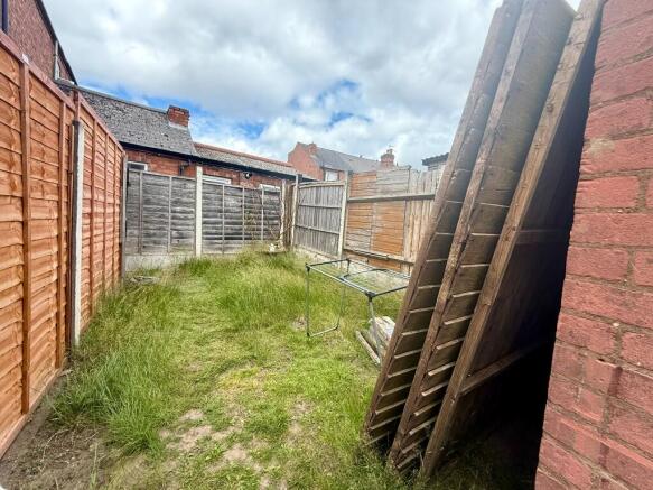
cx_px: 326
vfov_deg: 85.7
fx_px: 264
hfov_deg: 102.1
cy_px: 245
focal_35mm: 14
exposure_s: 1/631
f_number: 2.2
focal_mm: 2.22
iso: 64
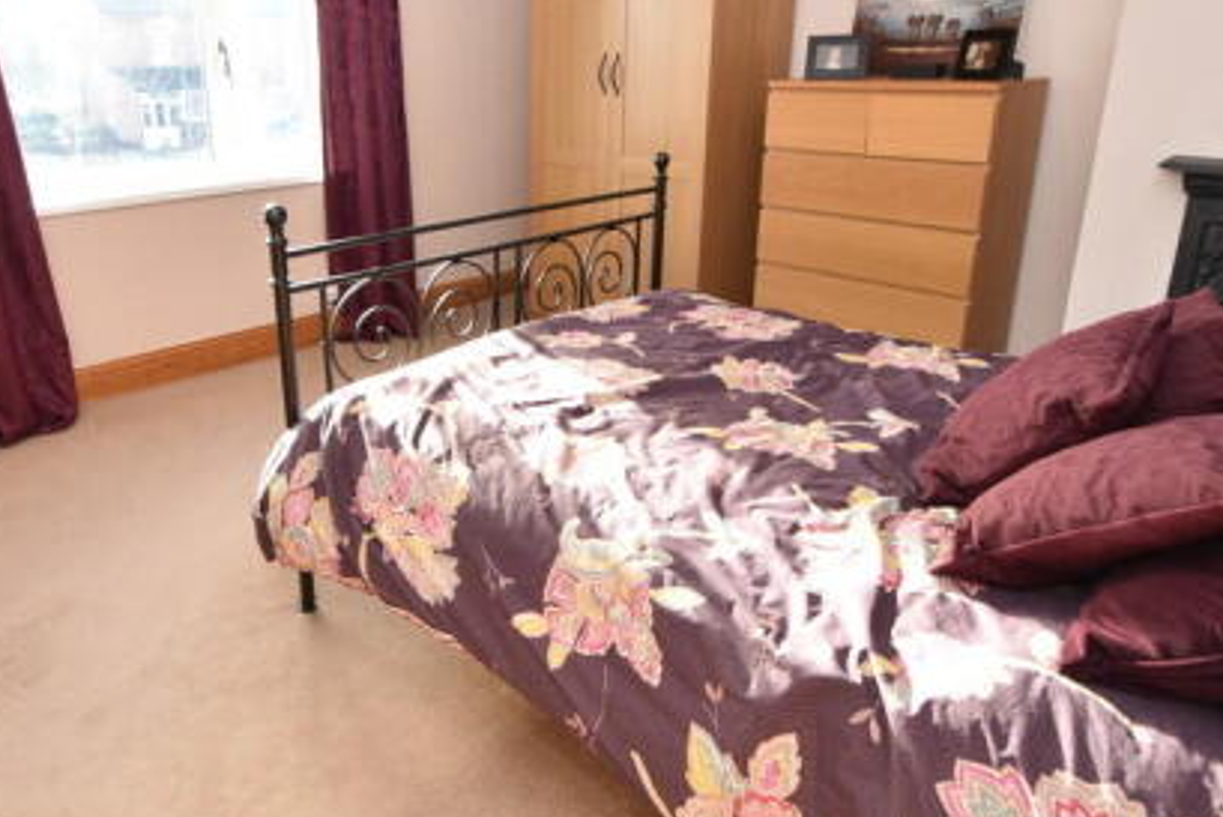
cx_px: 480
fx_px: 816
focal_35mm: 24
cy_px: 289
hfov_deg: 72.8
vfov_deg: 52.4
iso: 720
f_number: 5.6
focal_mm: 10
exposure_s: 1/125
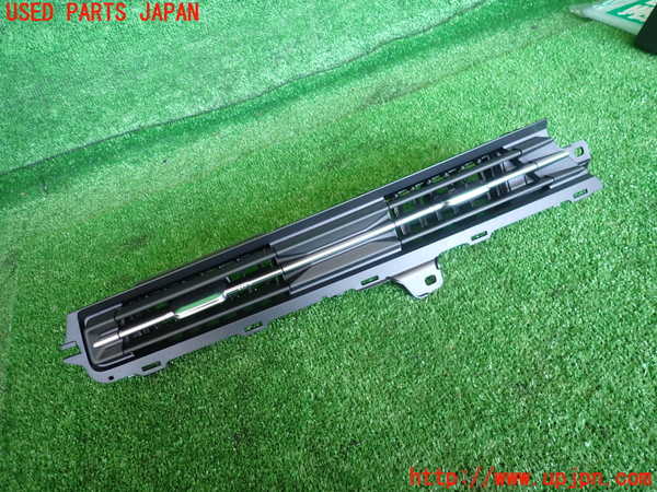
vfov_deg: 54.9
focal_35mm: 25
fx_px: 474
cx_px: 328
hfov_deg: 69.4
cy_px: 246
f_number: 2
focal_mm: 4.5
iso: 200
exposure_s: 1/30
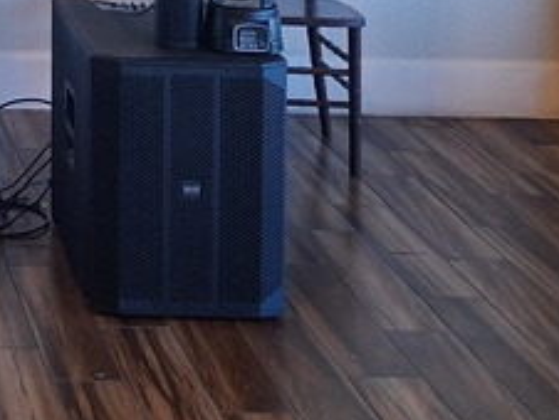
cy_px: -346
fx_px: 1681
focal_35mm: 104
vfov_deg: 12.9
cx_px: -262
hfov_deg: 17.2
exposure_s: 1/40
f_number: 1.8
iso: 160
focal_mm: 5.54
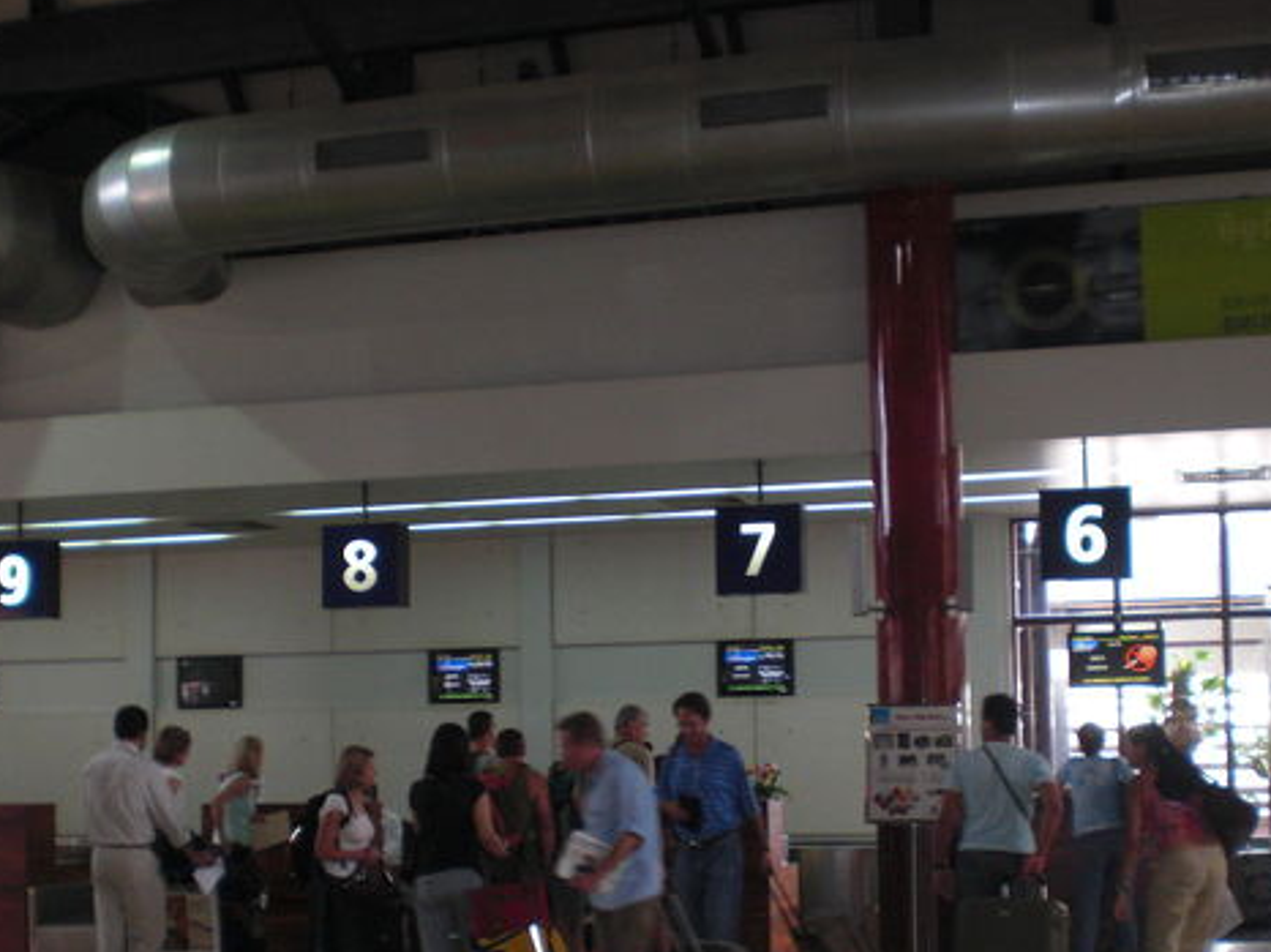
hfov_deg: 36.2
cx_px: 649
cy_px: 621
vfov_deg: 27.4
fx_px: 1945
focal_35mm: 53
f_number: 3.1
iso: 200
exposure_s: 1/30
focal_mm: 6.3
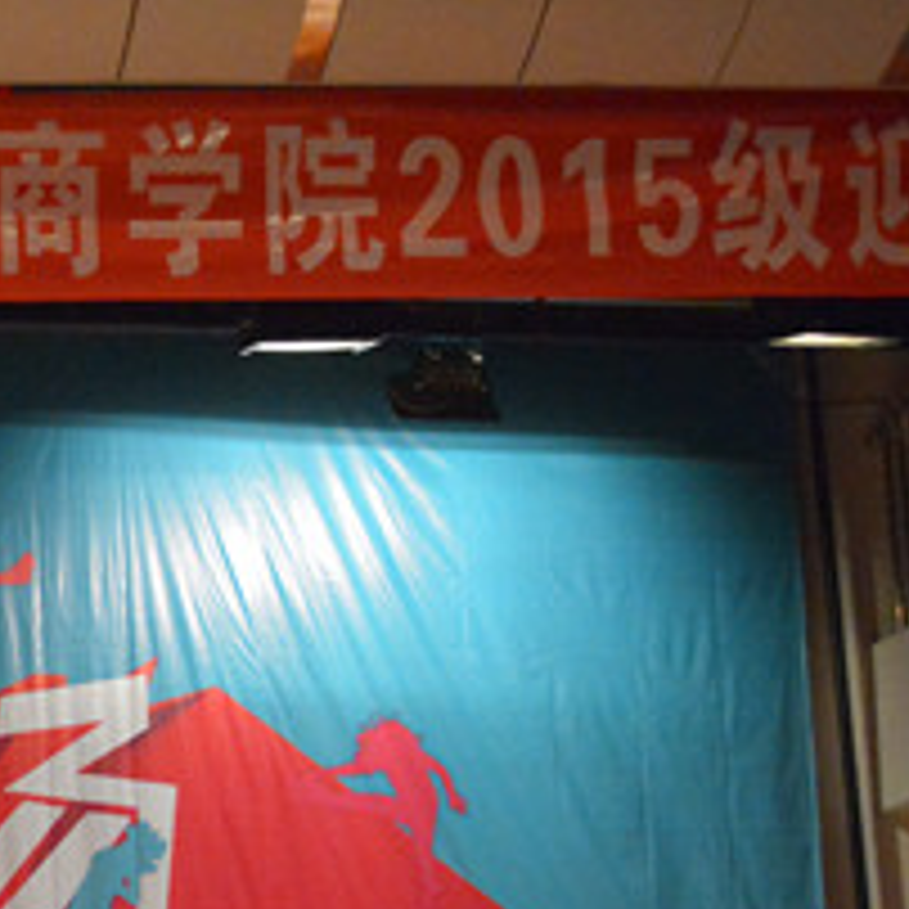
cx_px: -482
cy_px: 950
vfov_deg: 19.2
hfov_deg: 17.7
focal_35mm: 87
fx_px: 2596
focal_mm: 21
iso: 6400
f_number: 4.5
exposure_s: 1/400
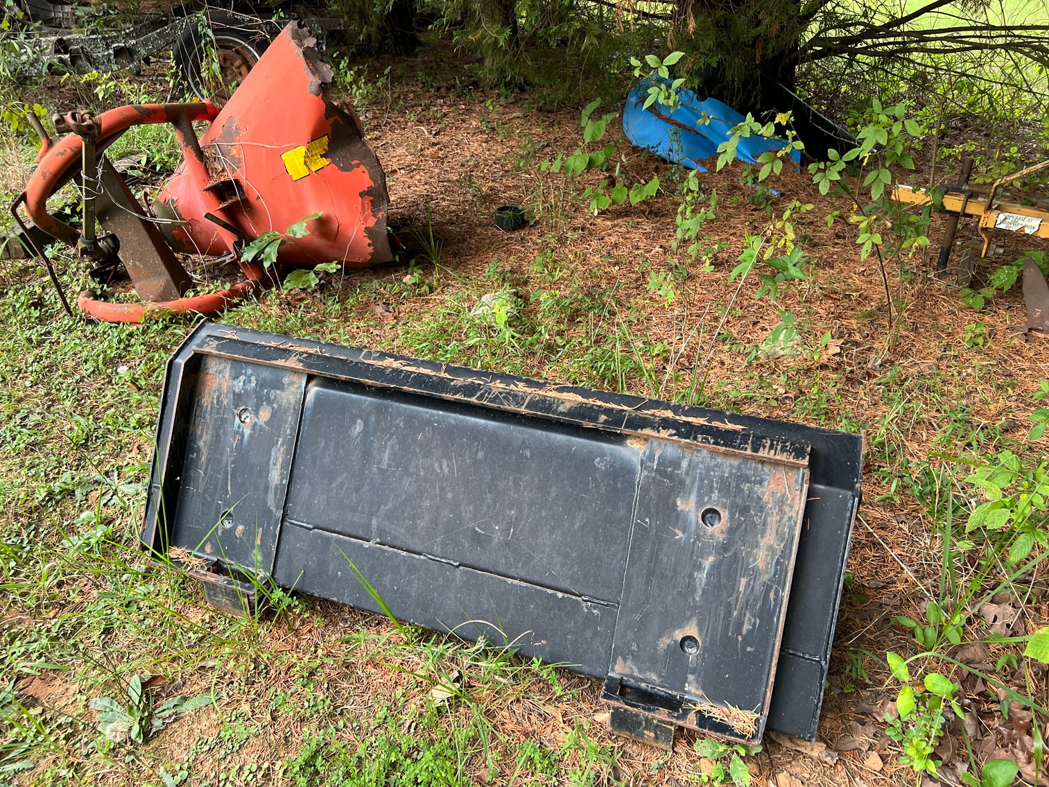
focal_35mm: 26
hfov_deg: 67.3
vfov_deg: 53.1
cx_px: 524
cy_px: 394
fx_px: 788
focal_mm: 5.7
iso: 125
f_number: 1.5
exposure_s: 1/110
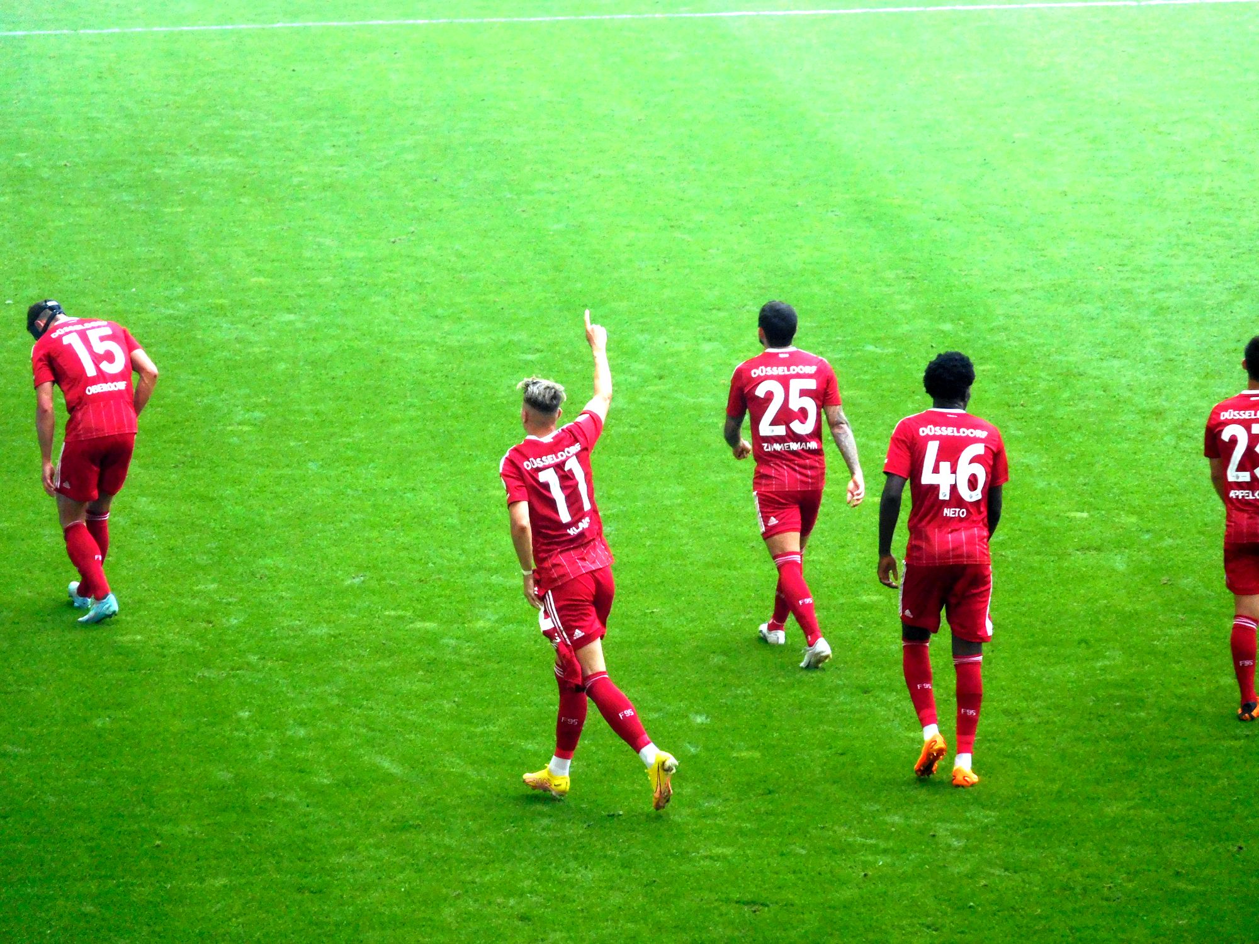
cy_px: 472
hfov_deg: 7.9
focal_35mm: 250
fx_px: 9093
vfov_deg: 5.9
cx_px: 630
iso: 400
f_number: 5.7
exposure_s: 1/250
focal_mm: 44.6
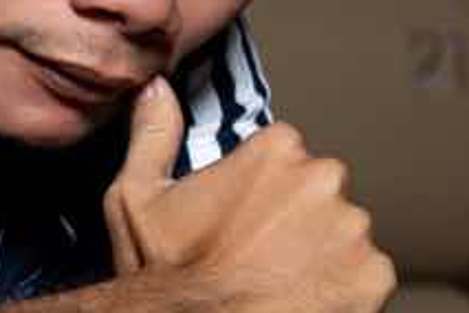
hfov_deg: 6.3
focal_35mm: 328
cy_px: -58
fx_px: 4273
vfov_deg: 4.2
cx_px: -73
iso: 320
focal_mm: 70
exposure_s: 1/100
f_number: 5
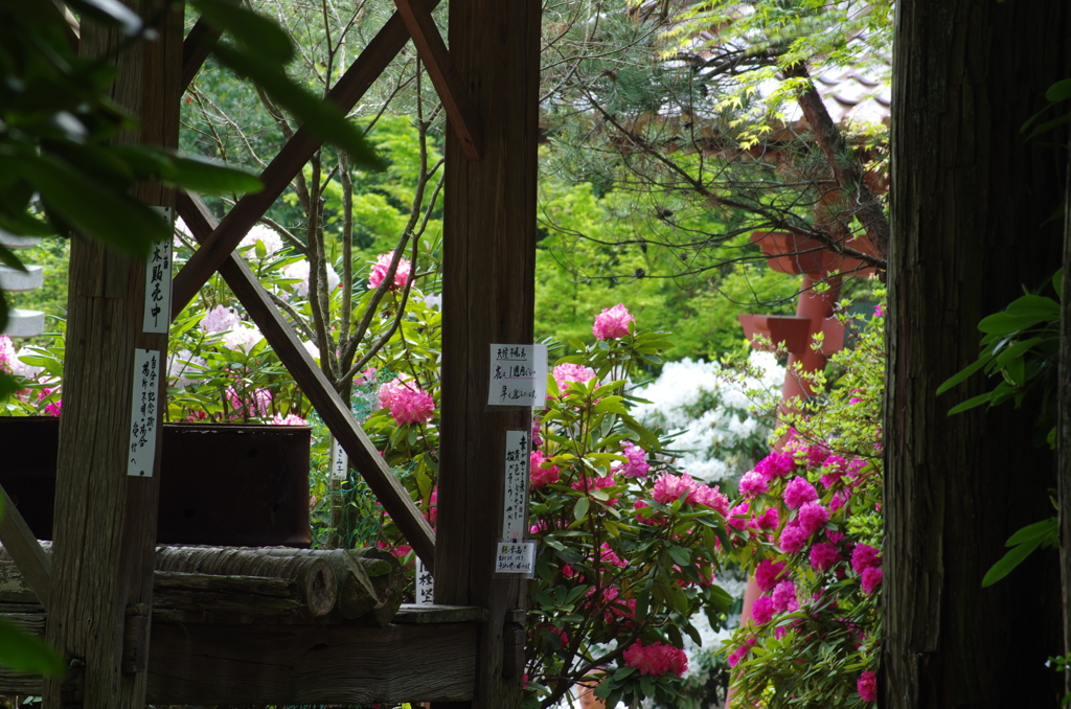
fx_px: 13358
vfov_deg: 3.0
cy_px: 354
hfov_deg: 4.6
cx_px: 536
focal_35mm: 450
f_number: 11
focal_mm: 300
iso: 100
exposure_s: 1/10
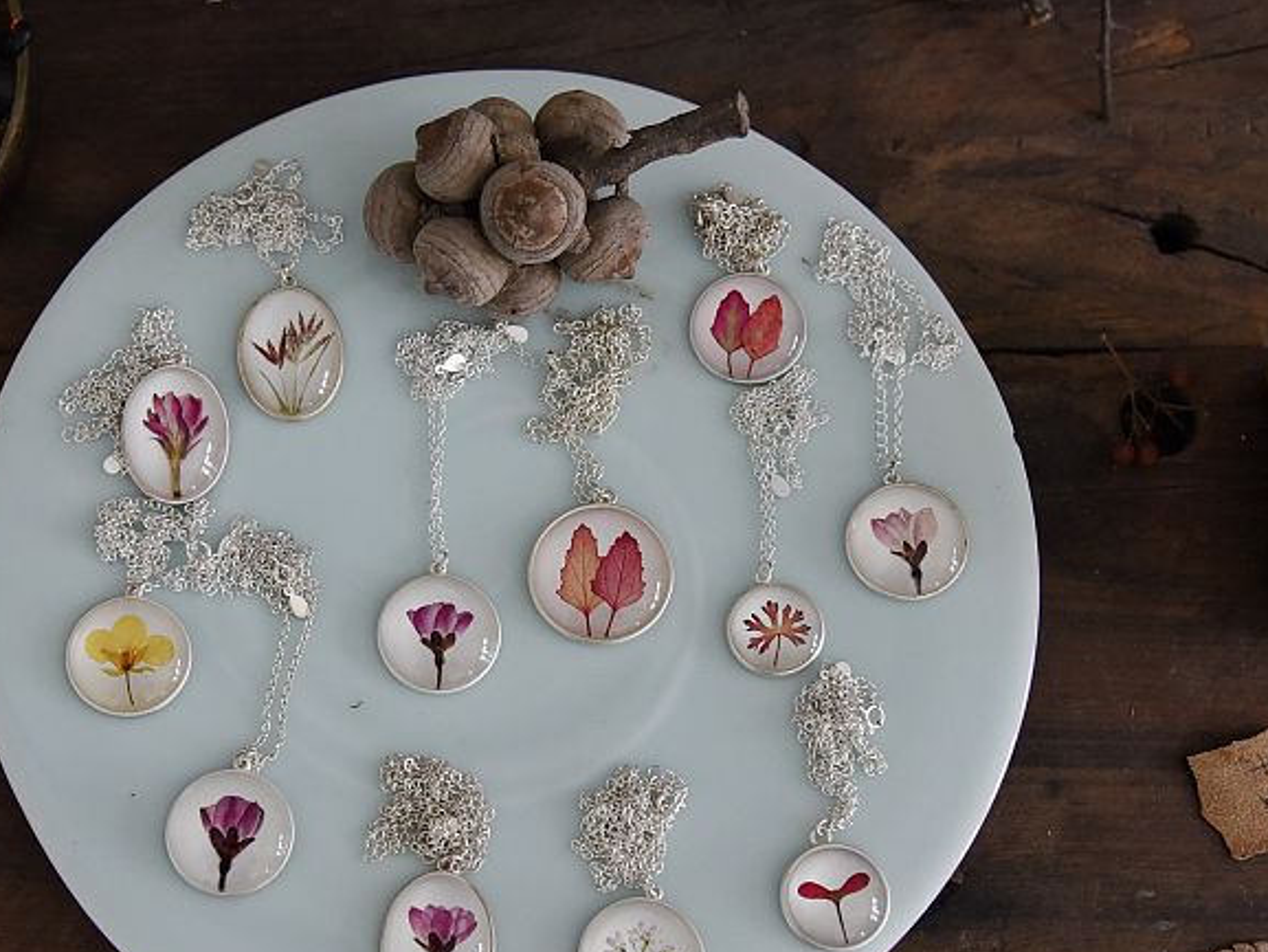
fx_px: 2088
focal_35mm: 57
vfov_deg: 25.6
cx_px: 470
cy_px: 547
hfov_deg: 33.6
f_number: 4.5
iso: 2000
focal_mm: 38
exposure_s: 1/125
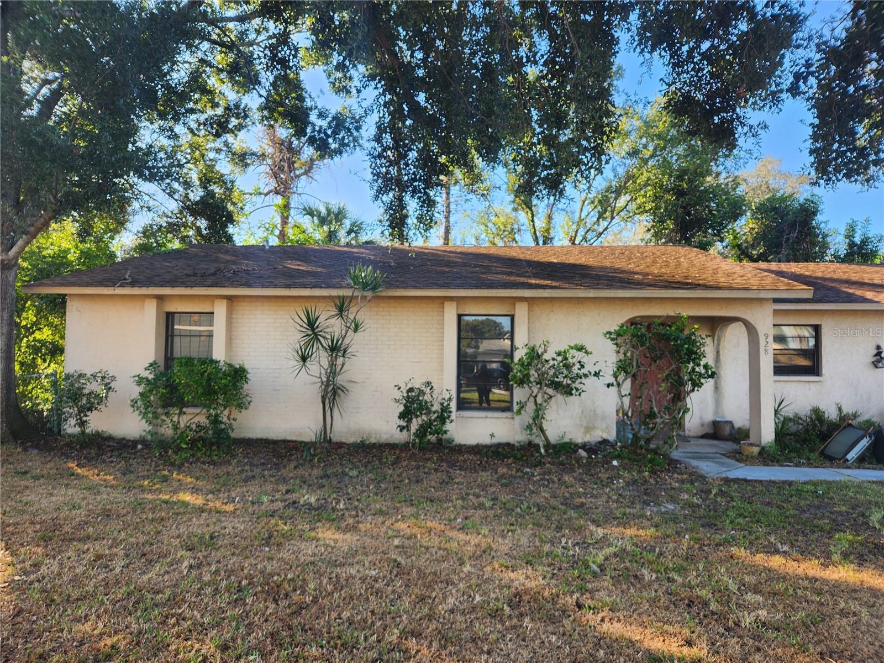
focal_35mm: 23
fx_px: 587
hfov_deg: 73.9
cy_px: 332
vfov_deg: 58.9
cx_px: 442
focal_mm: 5.4
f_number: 1.8
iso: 20
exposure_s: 1/196
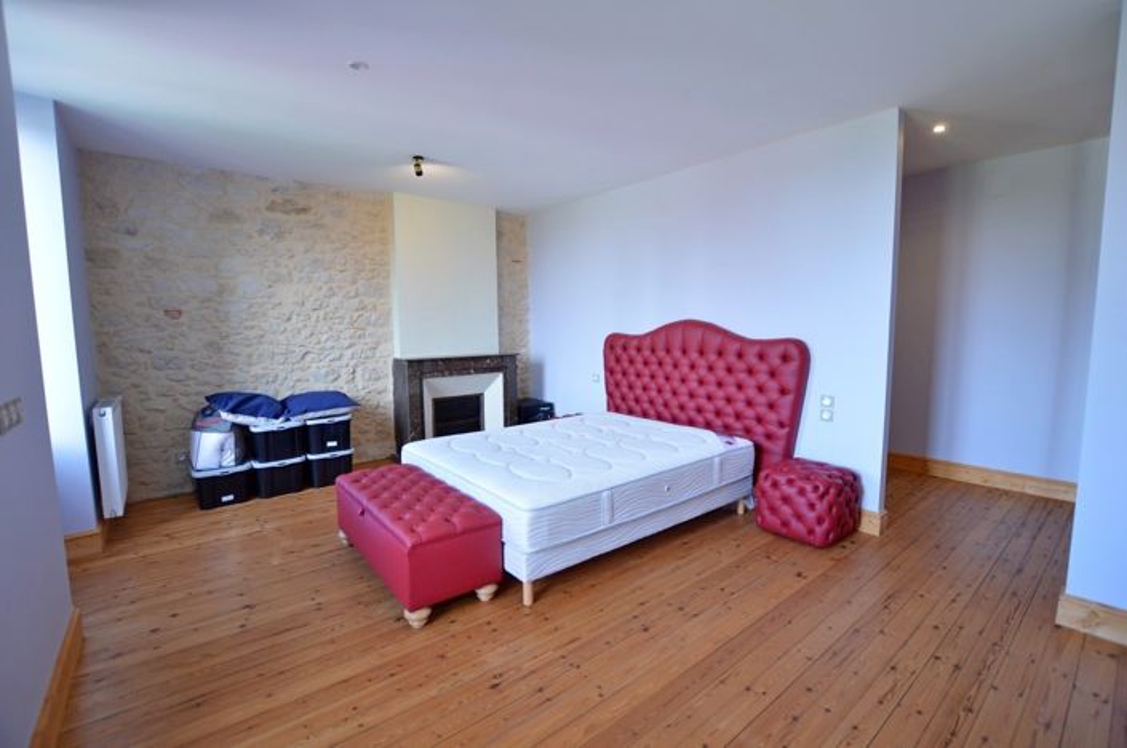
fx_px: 469
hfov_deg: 100.5
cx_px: 564
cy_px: 374
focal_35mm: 15
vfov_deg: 77.2
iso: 400
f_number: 3.5
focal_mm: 10
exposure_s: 1/60
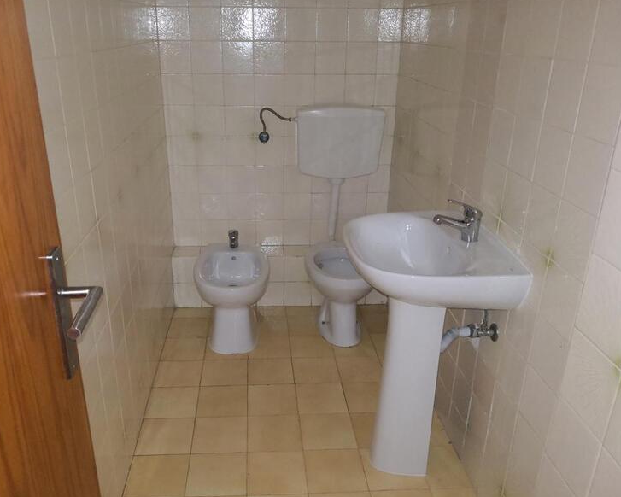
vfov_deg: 50.0
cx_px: 288
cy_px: 250
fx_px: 533
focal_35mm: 29
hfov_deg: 60.4
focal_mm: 3.95
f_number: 1.6
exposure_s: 1/33.3
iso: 320
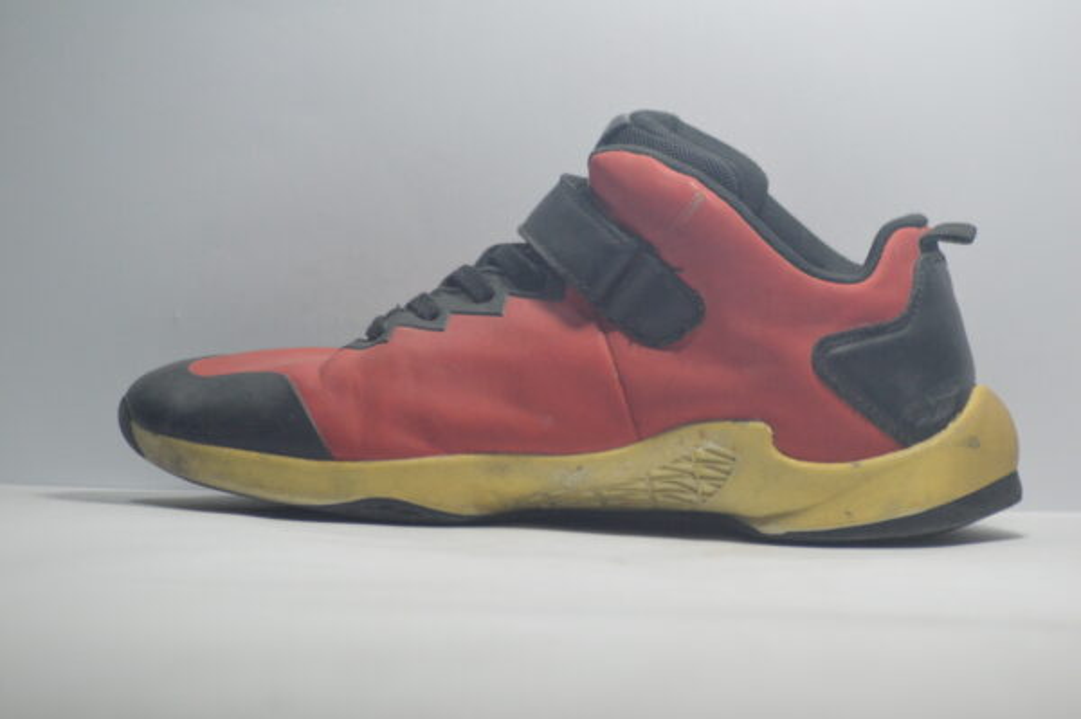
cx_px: 540
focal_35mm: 300
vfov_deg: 4.6
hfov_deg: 6.9
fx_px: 9001
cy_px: 360
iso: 1800
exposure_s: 1/500
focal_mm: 200
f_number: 4.8
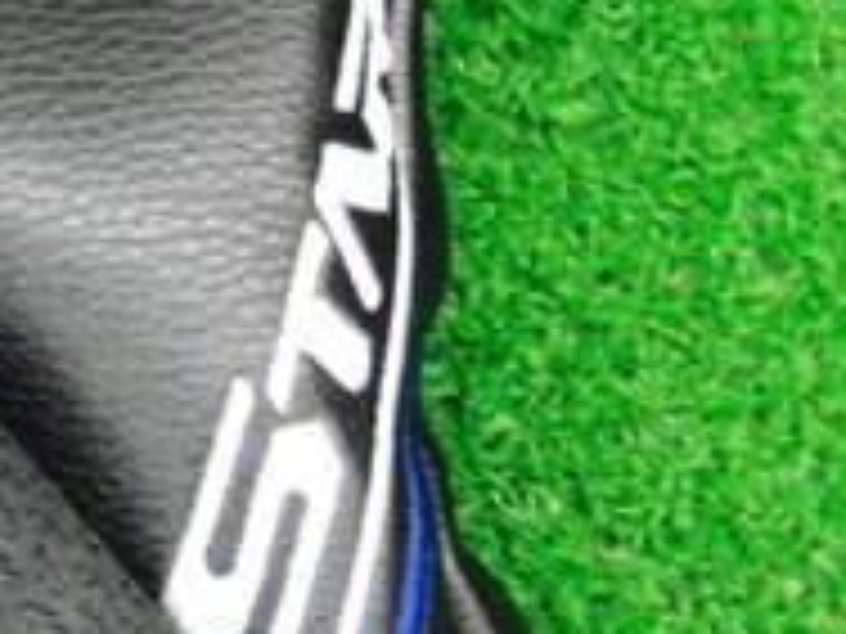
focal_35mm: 126
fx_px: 3079
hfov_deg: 15.2
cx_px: -81
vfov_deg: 11.7
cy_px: 112
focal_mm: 6.42
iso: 400
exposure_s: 1/20
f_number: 3.6
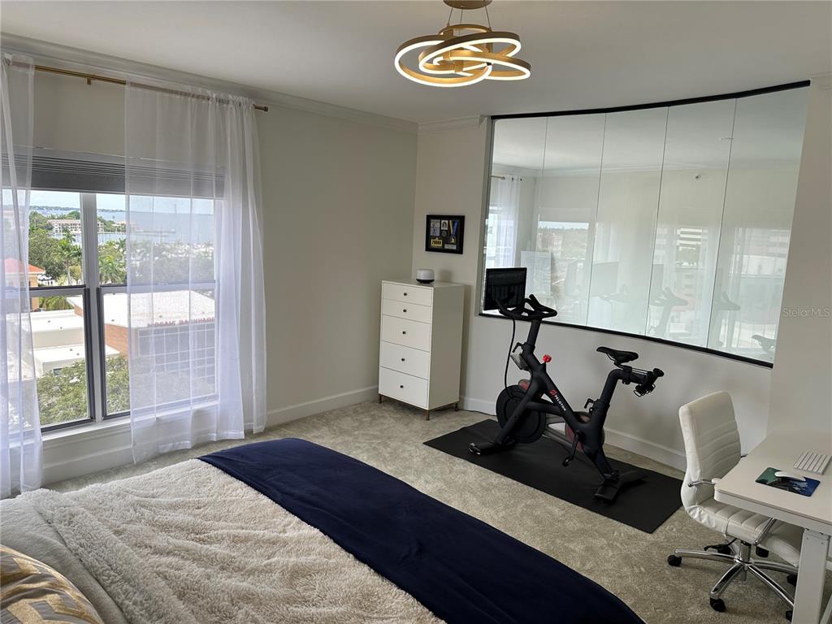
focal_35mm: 24
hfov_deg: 71.6
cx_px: 416
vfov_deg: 56.8
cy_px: 312
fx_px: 577
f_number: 1.78
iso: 80
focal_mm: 6.86
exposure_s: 1/489
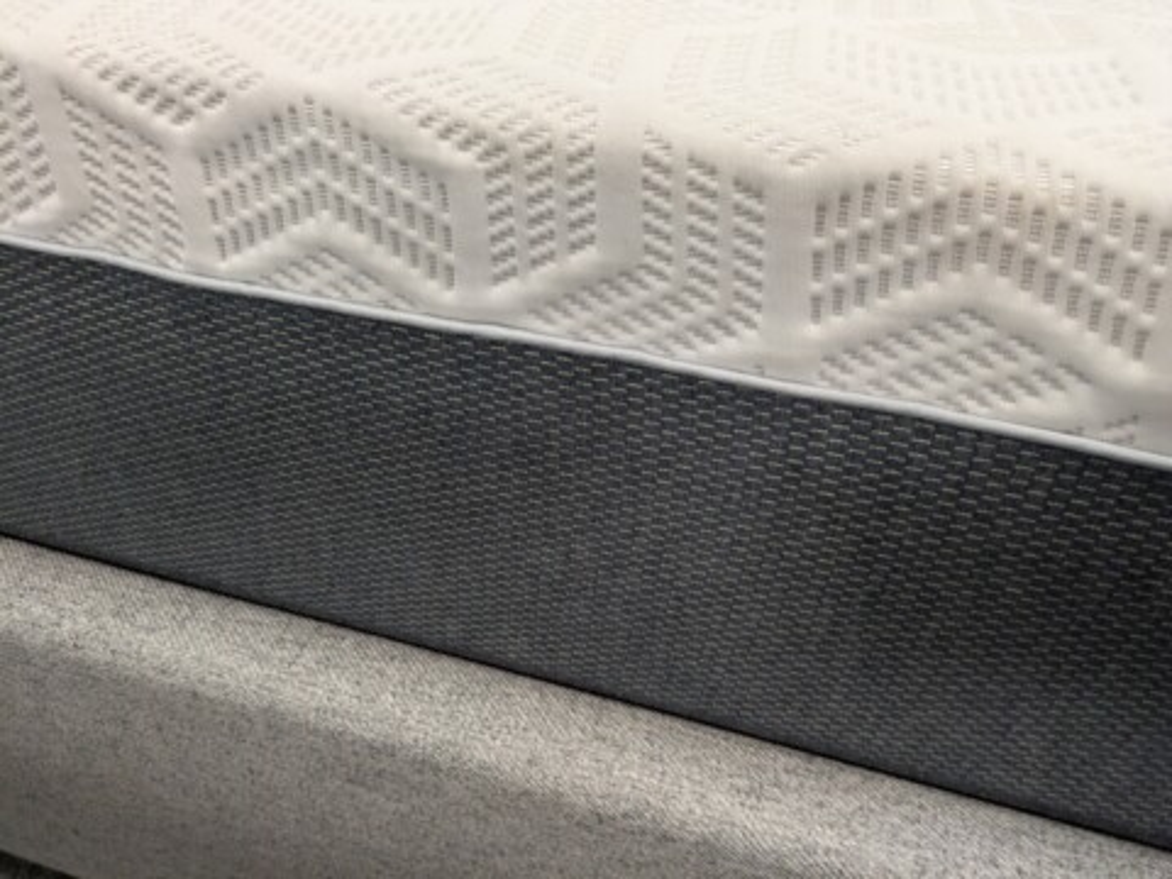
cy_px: 440
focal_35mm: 25
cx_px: 586
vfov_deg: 54.9
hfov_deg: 69.4
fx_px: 846
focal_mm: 5.43
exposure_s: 1/50
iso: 333
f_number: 1.89
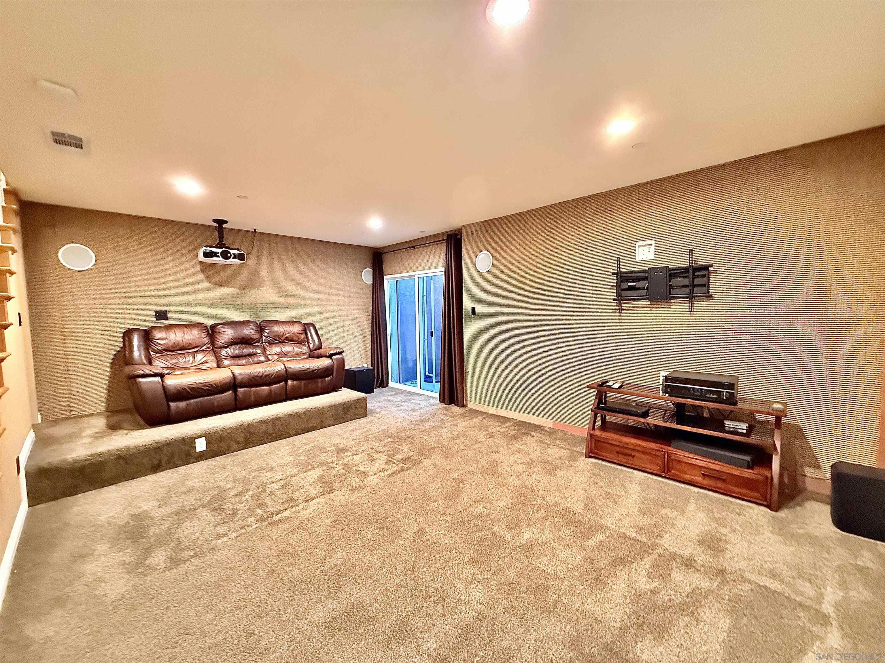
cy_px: 332
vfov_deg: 85.7
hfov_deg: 102.1
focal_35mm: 14
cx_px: 442
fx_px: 358
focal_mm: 2.22
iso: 1250
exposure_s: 1/40
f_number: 2.2
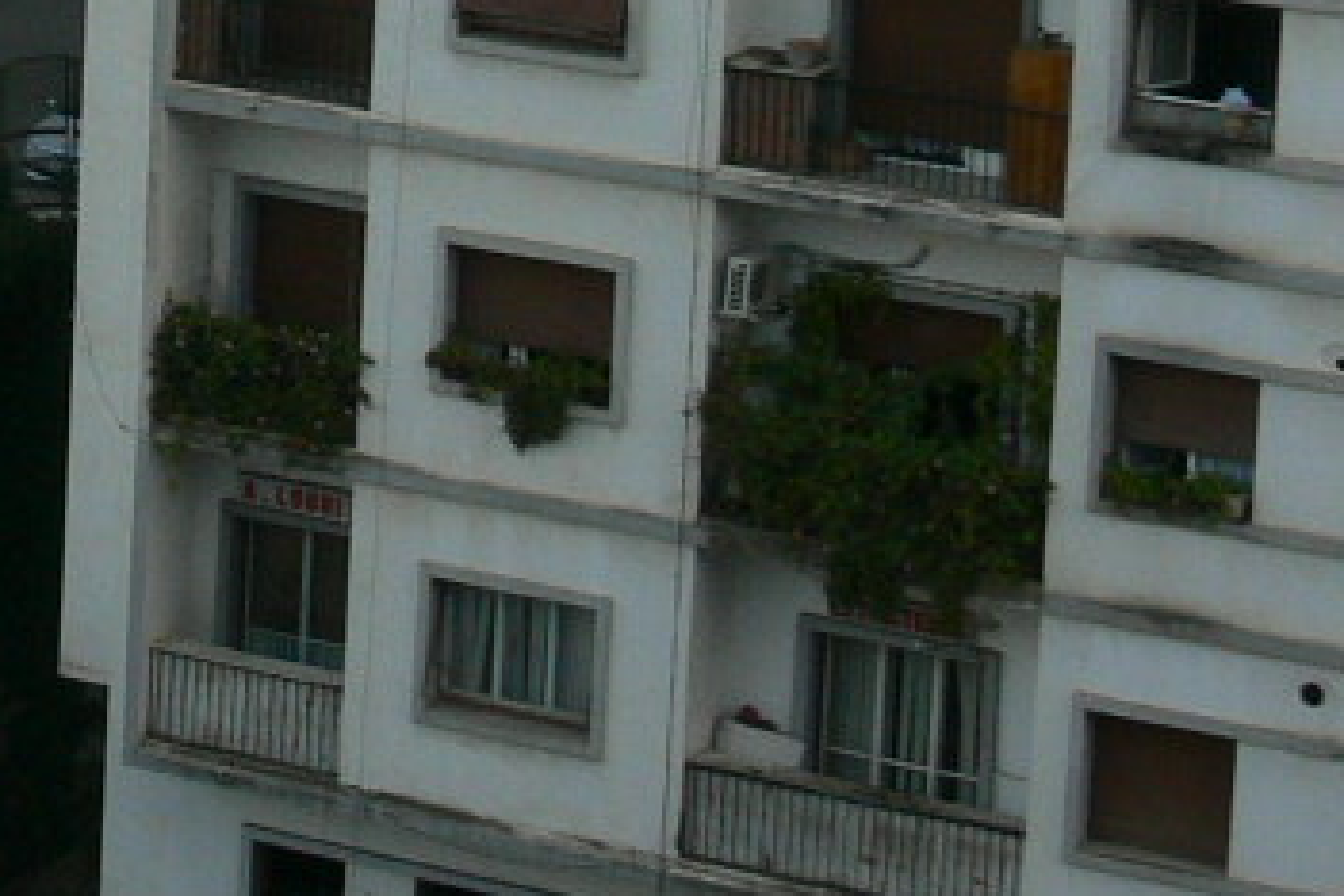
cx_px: -800
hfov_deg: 11.7
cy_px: -716
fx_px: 6197
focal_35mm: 166
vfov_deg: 8.0
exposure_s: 1/100
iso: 80
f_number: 4.5
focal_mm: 7.4
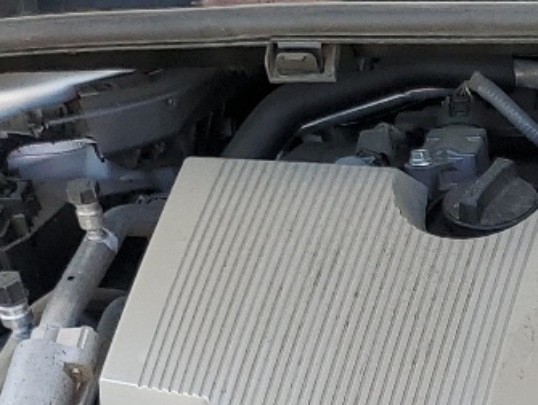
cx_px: 875
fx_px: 1929
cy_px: 649
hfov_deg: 14.5
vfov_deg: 11.4
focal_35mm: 124
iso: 50
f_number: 1.5
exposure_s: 1/345
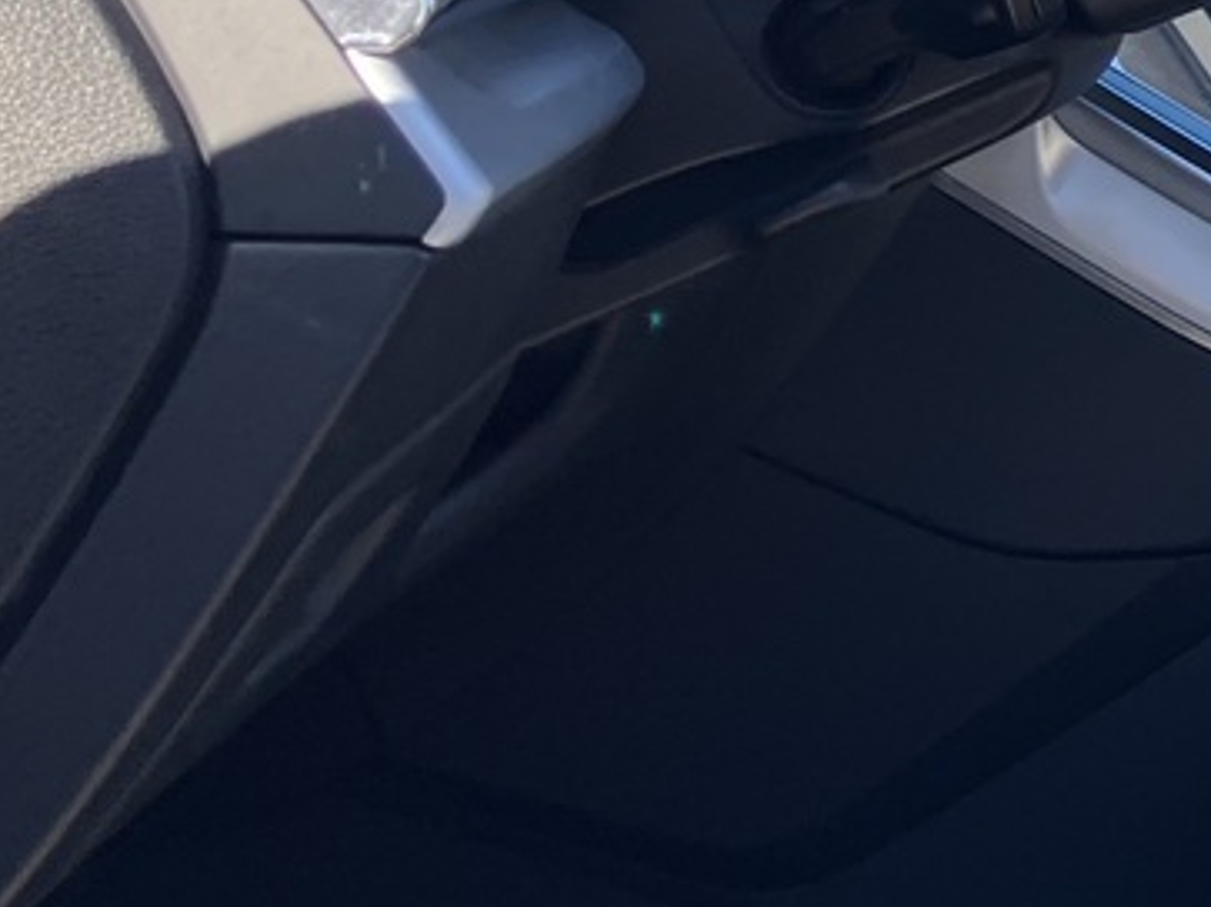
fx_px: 3882
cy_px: -37
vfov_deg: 13.1
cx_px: 2269
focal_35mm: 111
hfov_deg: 15.1
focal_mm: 3.99
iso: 25
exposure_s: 1/213
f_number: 1.8
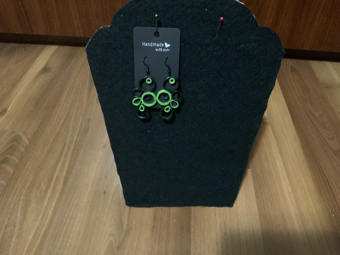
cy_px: 128
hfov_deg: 61.7
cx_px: 170
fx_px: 285
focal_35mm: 29
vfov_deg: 48.2
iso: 640
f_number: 1.8
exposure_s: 1/18
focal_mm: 3
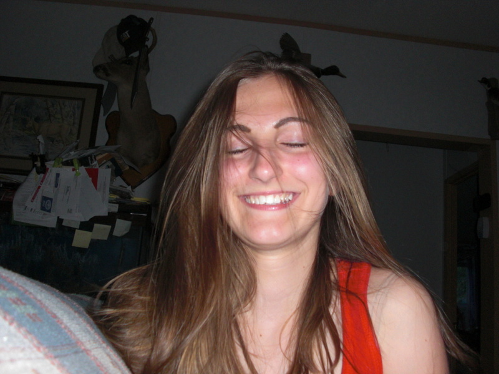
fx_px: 519
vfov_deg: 39.7
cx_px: 250
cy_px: 187
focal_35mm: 36
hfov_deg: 51.4
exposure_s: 1/60
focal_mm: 6.3
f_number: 2.8
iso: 200
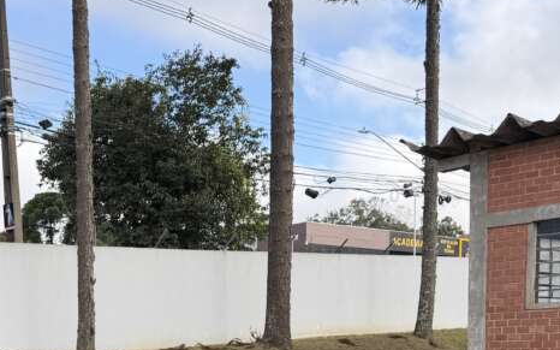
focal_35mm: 59
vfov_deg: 20.3
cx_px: 120
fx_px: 900
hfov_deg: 33.6
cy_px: 440
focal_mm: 6.76
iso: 100
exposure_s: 1/1314
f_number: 1.78
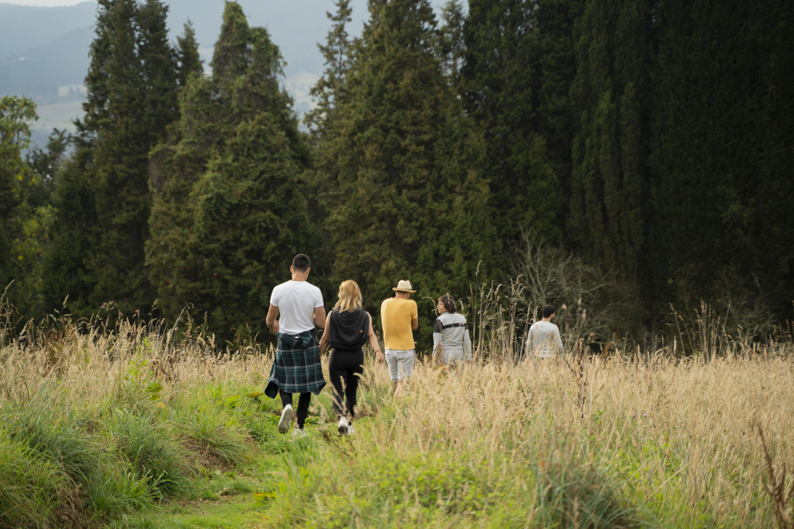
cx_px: 397
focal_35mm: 75
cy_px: 264
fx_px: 1654
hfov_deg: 27.0
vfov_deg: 18.2
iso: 200
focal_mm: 75
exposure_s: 1/50
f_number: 2.8
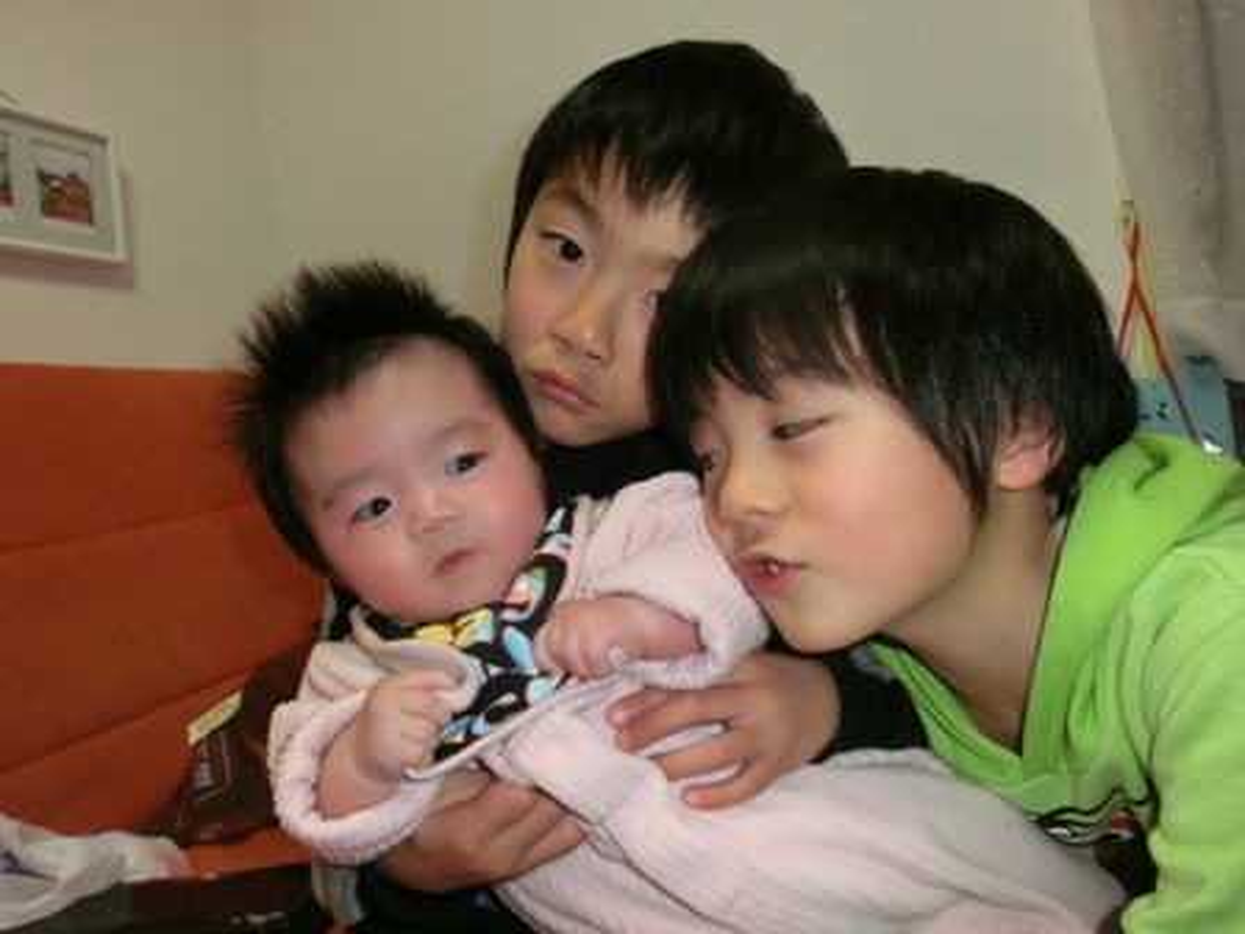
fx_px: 863
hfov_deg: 71.6
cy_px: 467
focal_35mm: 24
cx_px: 622
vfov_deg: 56.8
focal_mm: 4.24
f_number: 3
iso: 250
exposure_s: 1/60
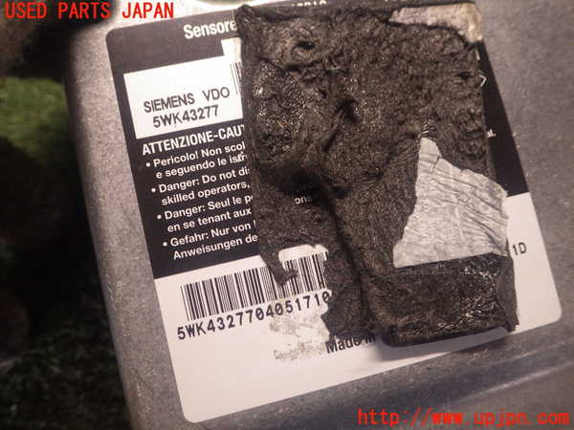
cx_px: 287
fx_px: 514
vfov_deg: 45.4
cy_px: 215
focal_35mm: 31
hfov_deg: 58.4
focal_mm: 5.5
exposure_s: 1/45
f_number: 2.3
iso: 320
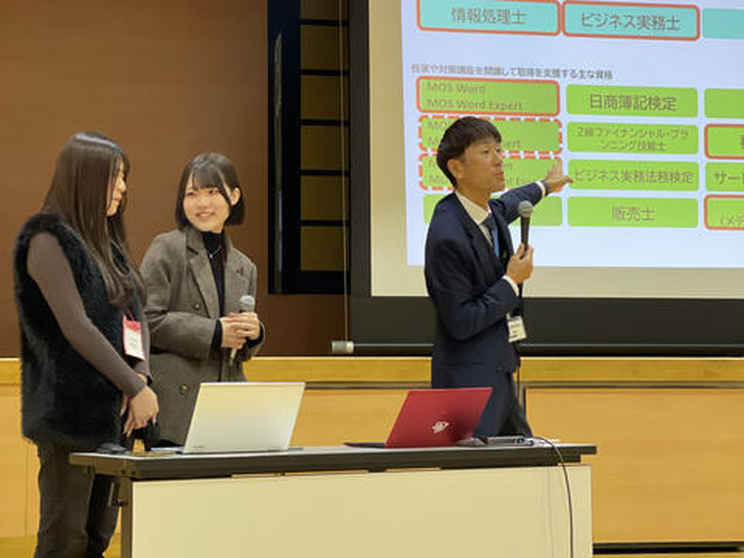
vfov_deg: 22.9
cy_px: 279
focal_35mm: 64
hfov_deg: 30.3
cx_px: 372
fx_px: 1376
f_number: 2.2
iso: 200
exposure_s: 1/40
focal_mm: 7.5
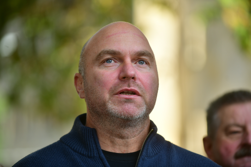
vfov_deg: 8.1
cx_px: 126
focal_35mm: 170
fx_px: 1185
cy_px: 84
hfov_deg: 12.1
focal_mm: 170
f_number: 2.8
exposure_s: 1/640
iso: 100
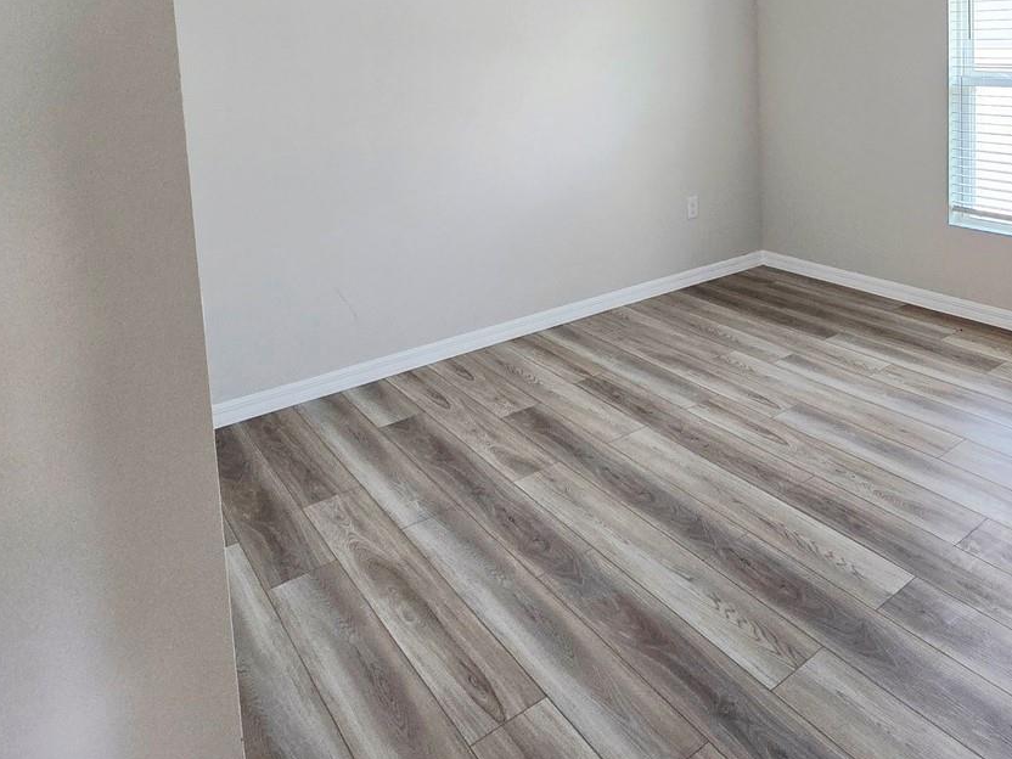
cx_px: 748
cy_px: 102
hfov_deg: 65.5
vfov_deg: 49.9
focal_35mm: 25
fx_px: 731
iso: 100
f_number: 2.2
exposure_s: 1/60.2
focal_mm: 2.2
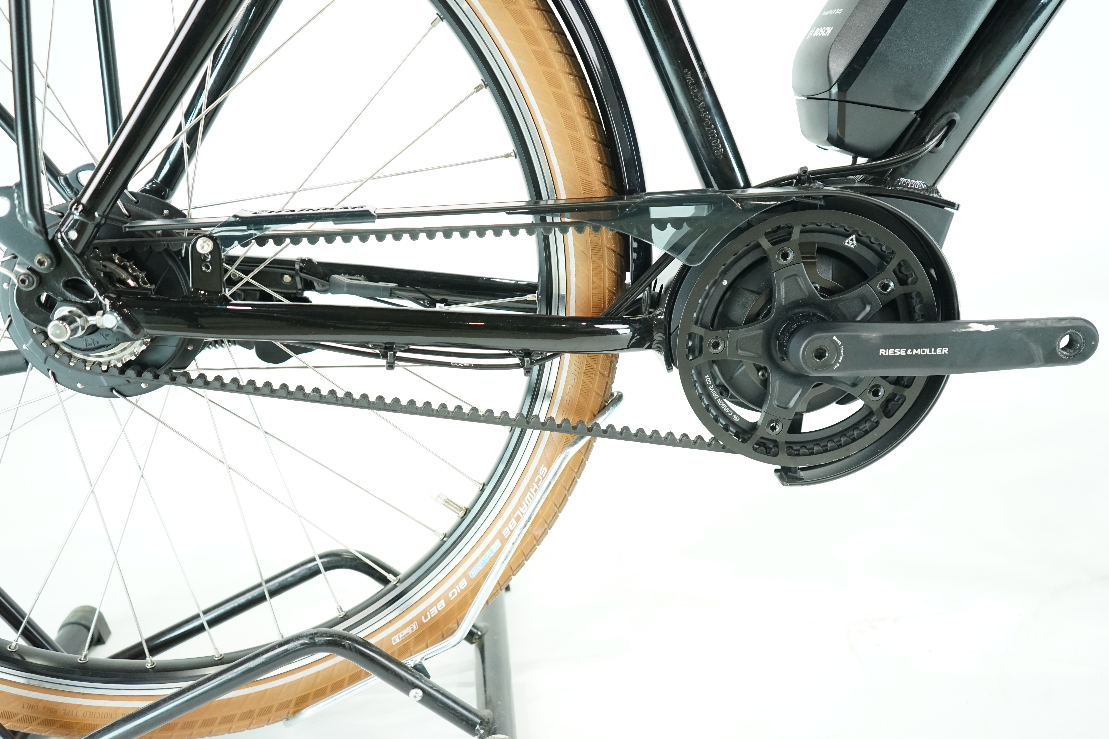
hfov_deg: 60.3
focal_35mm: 31
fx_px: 955
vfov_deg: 42.3
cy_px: 370
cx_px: 554
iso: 2500
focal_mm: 31
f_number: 4
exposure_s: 1/200
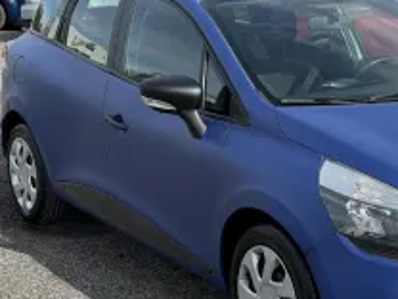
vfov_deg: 17.8
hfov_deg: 23.1
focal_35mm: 83
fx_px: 954
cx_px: 339
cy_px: 182
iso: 100
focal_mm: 6.76
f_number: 1.78
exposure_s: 1/2976
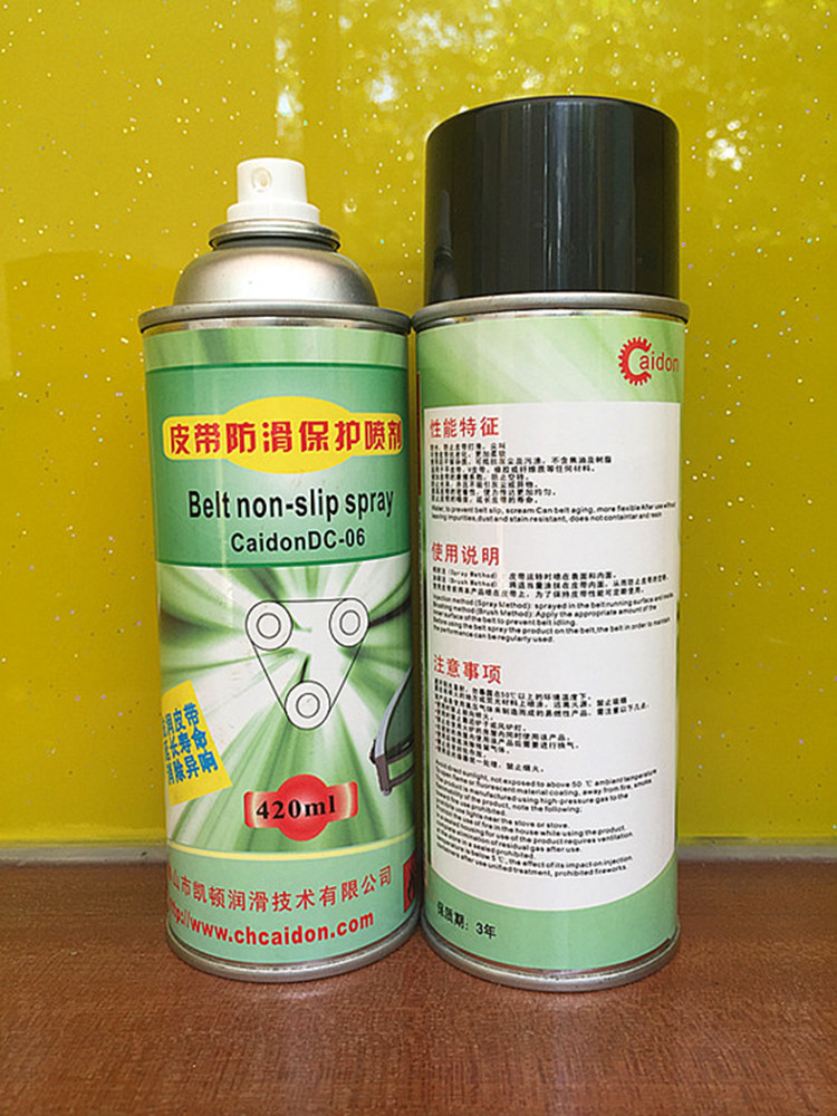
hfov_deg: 48.2
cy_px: 558
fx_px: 935
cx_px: 418
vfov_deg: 61.7
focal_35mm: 29
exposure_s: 1/50
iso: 32
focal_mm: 4.15
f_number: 2.2
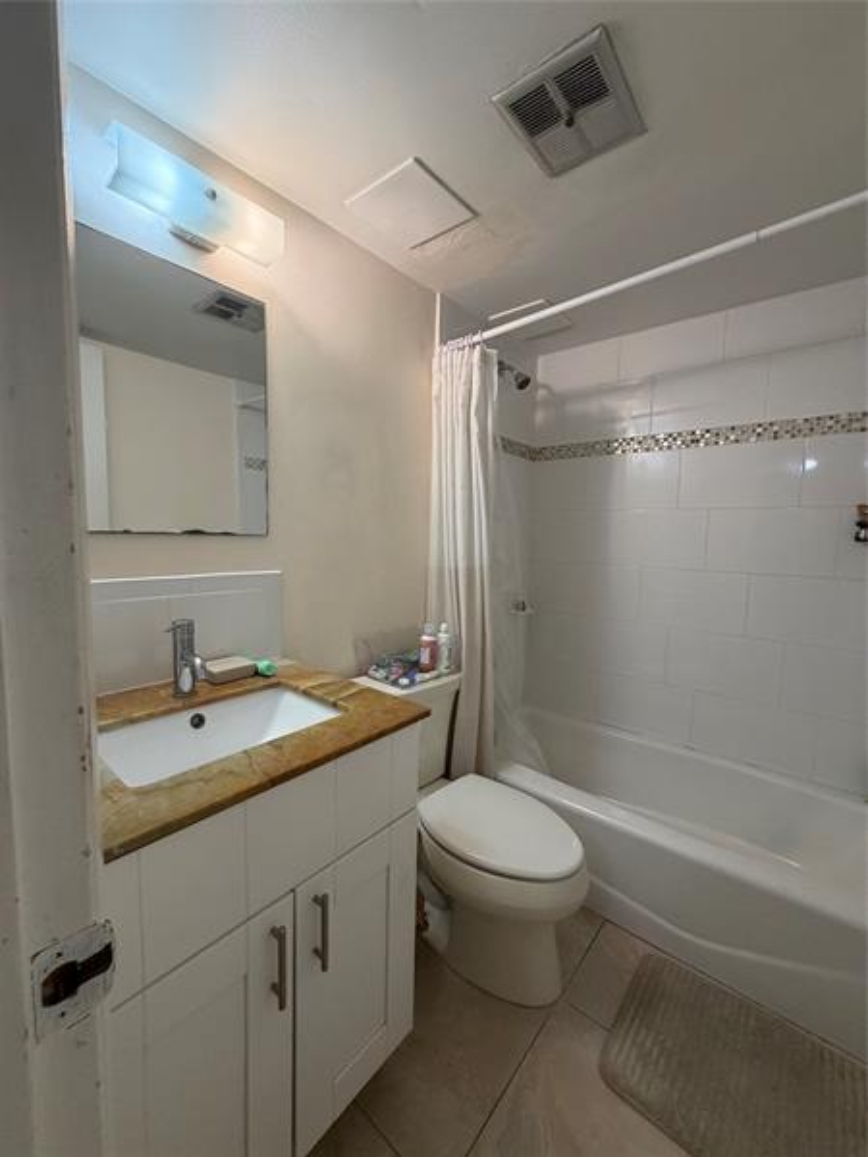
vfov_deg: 102.1
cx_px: 434
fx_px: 468
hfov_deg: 85.7
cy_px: 578
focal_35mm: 14
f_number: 2.2
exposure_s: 1/120
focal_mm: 2.22
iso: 200
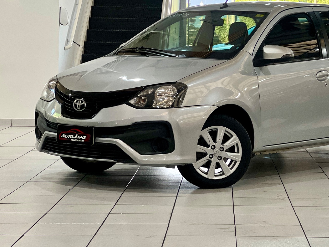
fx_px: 1093
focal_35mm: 115
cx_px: 214
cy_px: 66
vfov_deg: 12.8
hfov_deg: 17.1
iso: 250
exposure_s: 1/120
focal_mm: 9
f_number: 2.8
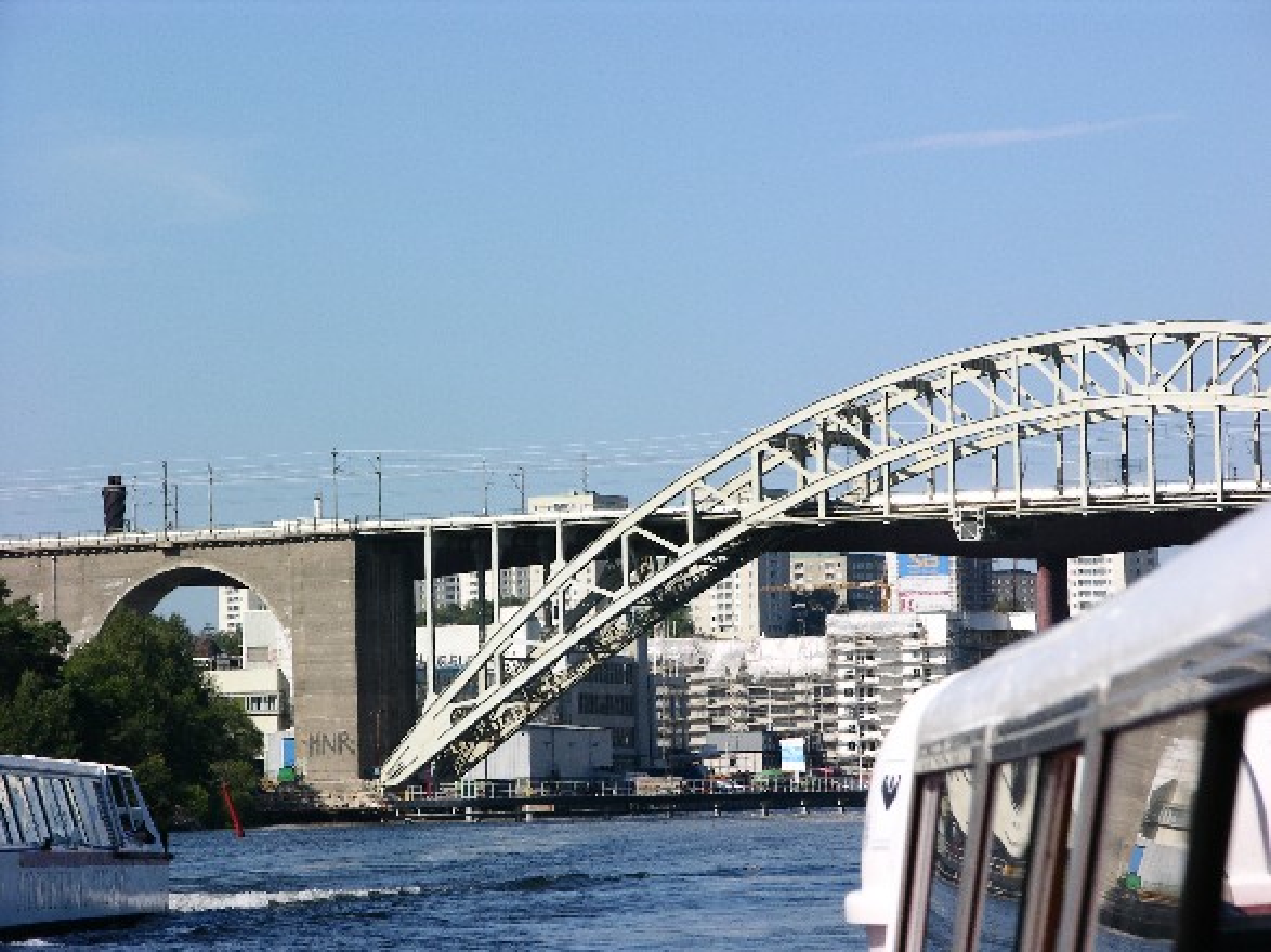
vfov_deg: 7.8
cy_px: 476
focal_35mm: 190
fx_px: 6975
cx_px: 636
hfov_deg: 10.4
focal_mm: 48.5
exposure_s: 1/230
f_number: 7.1
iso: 50
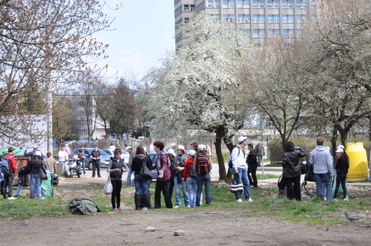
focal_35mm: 96
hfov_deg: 21.2
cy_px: 108
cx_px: 246
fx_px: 988
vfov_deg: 14.2
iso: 200
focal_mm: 48
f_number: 8
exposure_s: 1/250
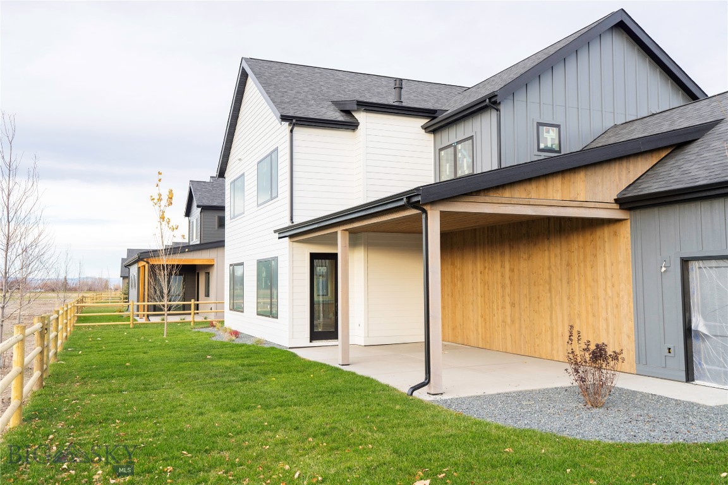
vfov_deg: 42.3
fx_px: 627
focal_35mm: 31
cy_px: 242
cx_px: 364
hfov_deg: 60.3
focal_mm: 31
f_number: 3.2
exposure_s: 1/1000
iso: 640
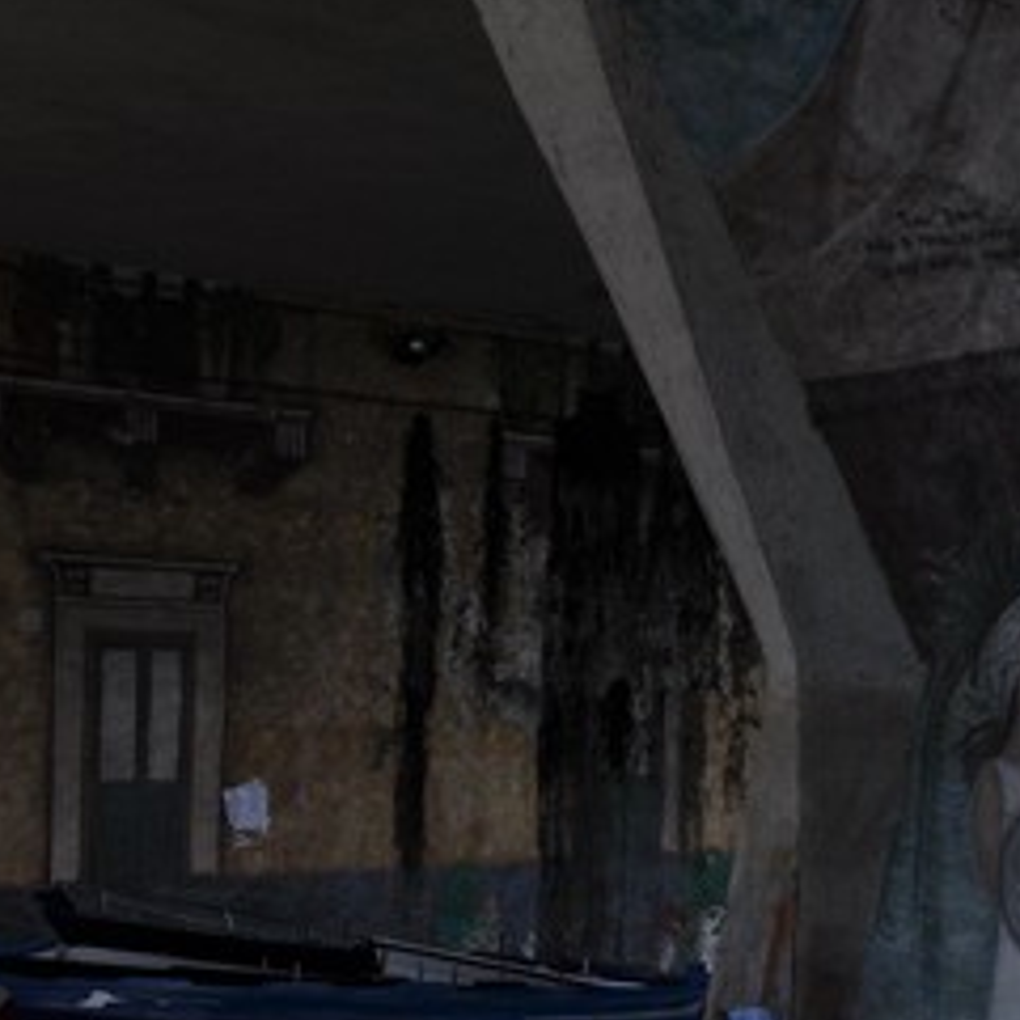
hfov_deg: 19.3
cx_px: 1608
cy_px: 620
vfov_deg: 22.7
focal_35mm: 76
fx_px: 2534
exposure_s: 1/400
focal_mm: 18
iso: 250
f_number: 9
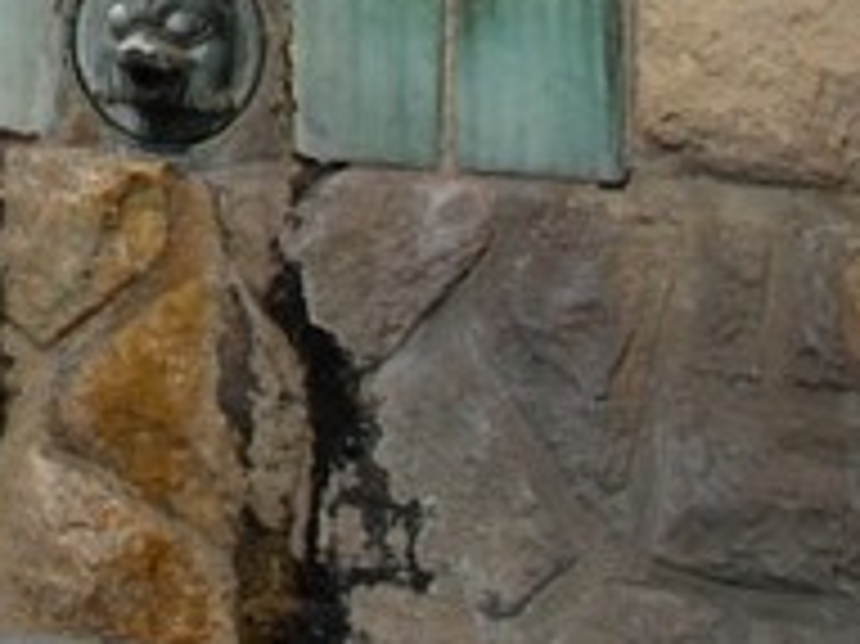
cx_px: -261
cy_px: -554
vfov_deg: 9.1
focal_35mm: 155
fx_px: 3848
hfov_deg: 12.4
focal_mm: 6.2
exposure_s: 1/169
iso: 64
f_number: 5.6
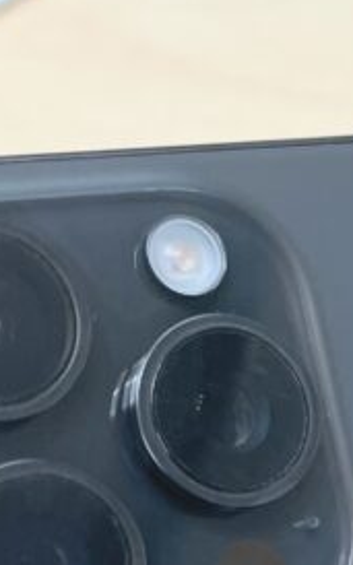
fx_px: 1587
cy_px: 598
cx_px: 417
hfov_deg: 12.4
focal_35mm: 103
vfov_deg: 19.5
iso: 80
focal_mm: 4.2
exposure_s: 1/120
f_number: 1.6
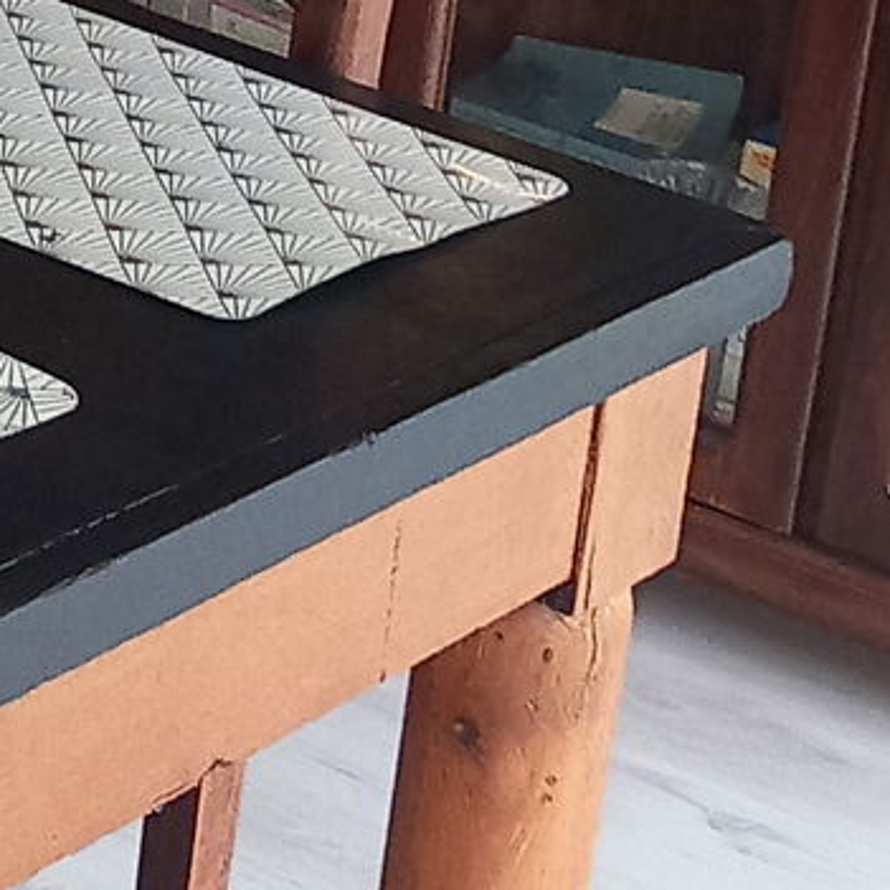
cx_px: -368
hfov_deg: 11.6
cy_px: -463
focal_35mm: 145
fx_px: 4218
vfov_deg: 11.5
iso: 320
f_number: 1.8
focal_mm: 4
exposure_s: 1/25
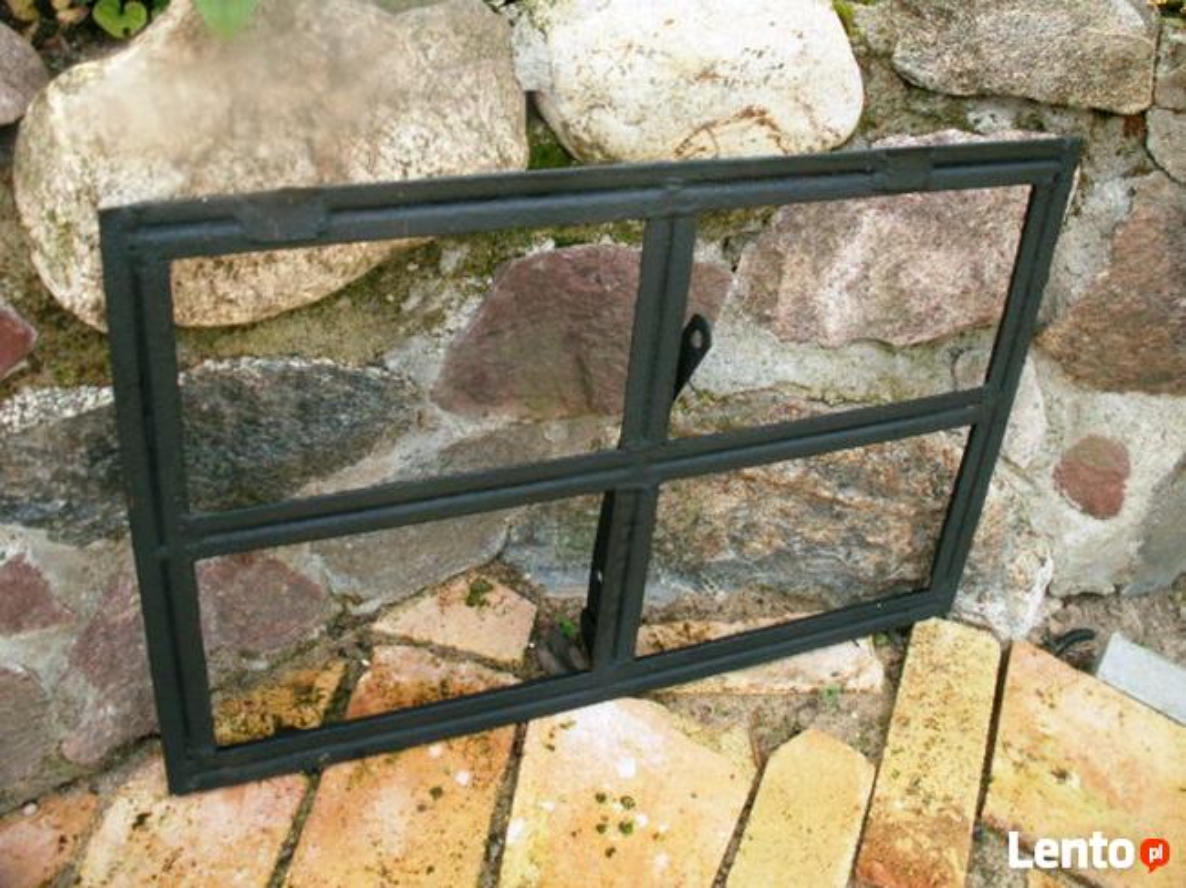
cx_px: 593
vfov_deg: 40.7
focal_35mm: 35
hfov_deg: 52.6
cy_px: 444
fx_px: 1199
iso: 50
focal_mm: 5.86
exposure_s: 1/50
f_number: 3.5
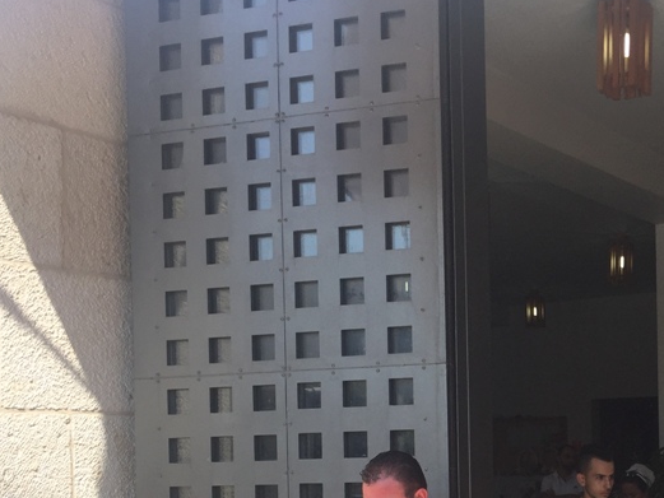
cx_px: 576
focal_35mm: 57
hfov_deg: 32.4
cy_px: 478
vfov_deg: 24.7
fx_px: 1094
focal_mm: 4.15
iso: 32
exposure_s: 1/775
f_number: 2.2
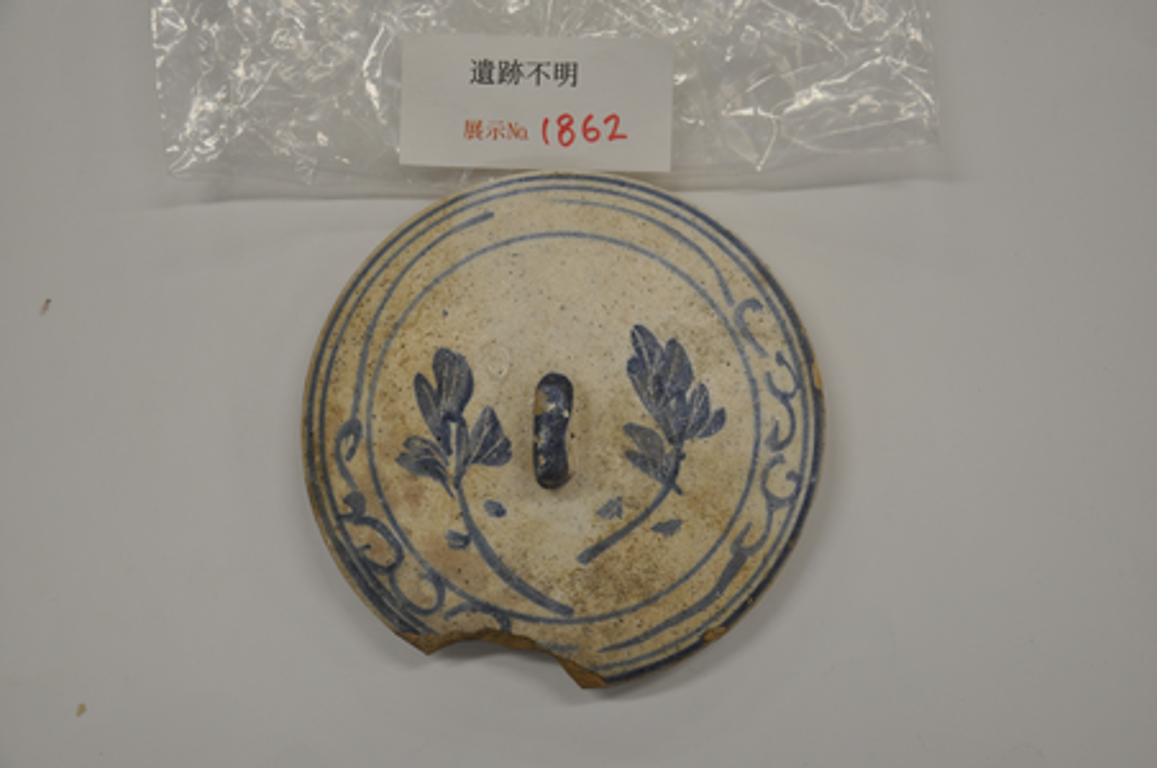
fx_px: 1829
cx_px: 578
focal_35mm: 57
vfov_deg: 23.7
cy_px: 384
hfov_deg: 35.1
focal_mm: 38
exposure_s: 1/100
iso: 400
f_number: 5
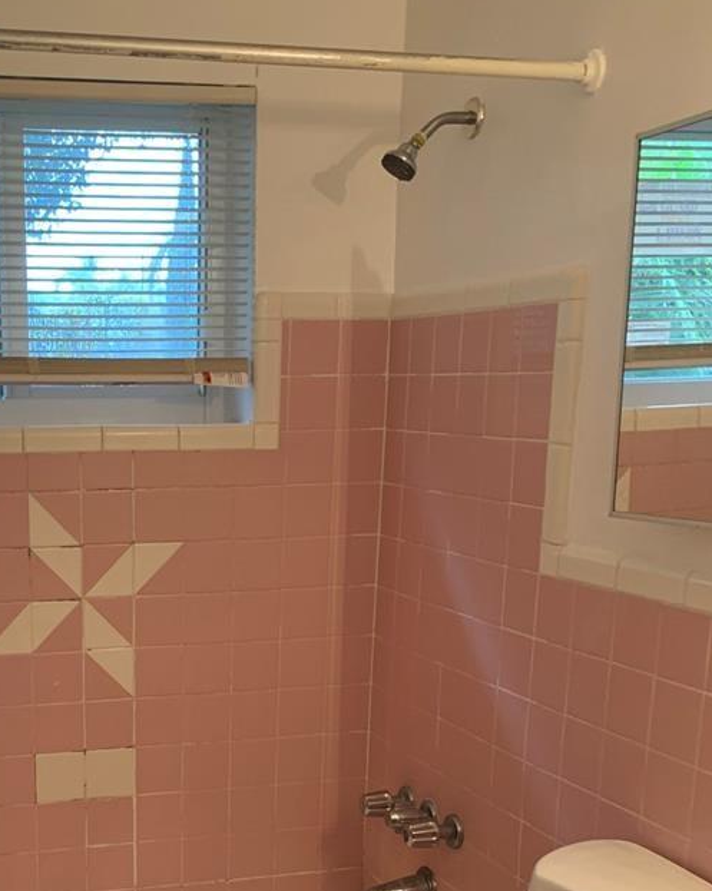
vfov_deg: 36.4
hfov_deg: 29.8
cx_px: 100
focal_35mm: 49
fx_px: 1292
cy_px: 752
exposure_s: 1/60
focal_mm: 4.25
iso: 125
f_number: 1.8
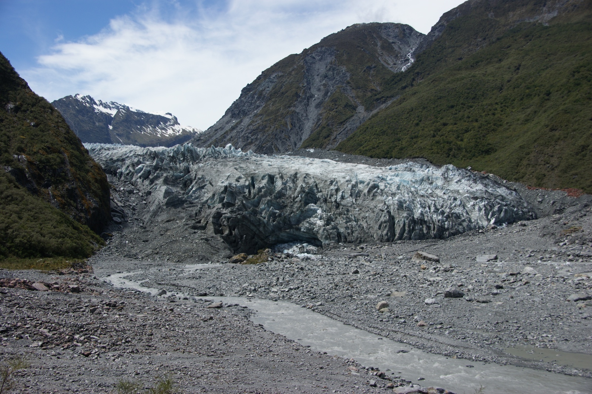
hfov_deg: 53.2
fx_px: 591
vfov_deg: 36.8
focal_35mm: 36
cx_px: 296
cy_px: 197
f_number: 5
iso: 100
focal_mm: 24
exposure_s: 1/1250
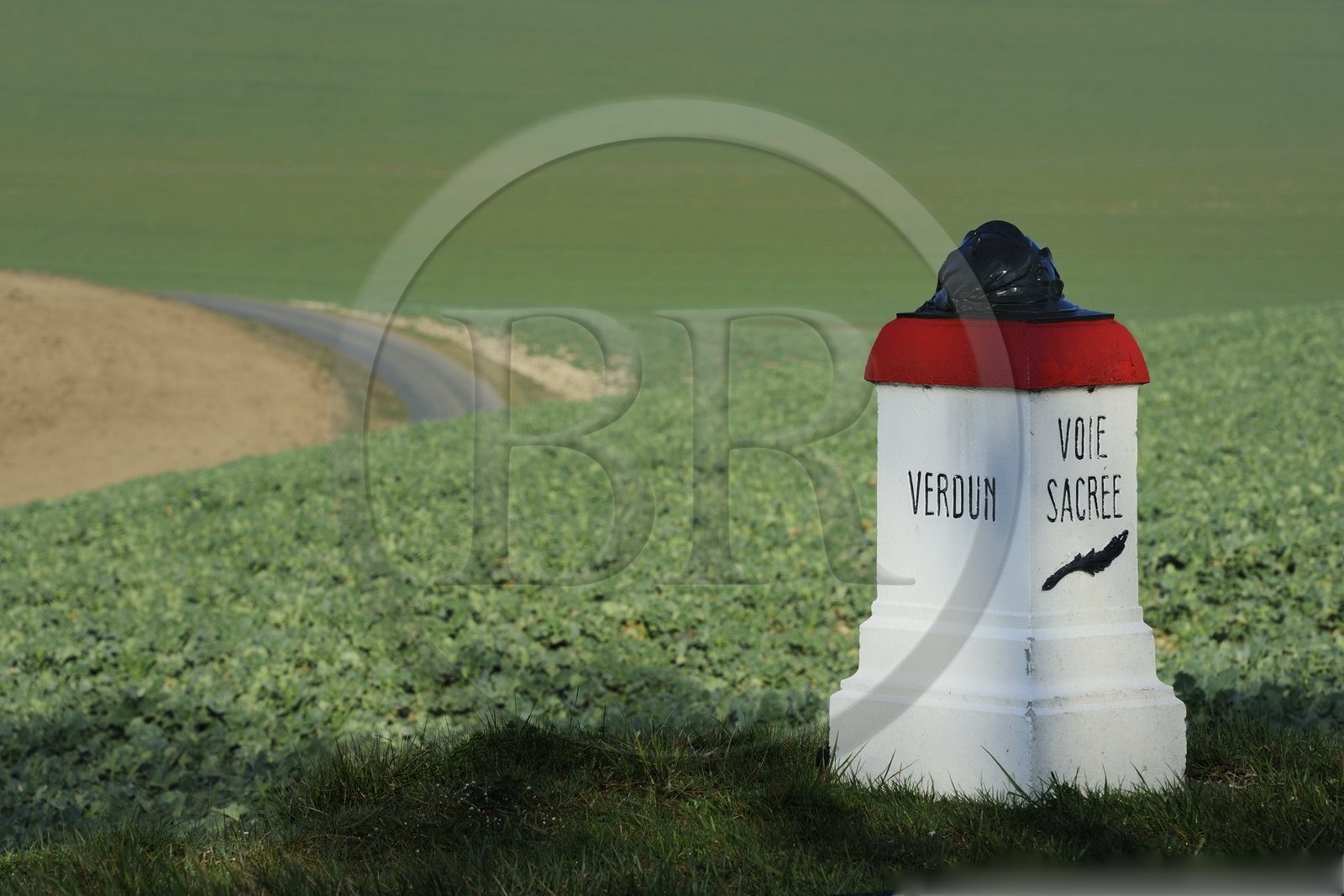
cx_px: 672
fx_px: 7465
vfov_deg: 6.9
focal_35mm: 200
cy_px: 448
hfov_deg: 10.3
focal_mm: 200
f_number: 11
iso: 200
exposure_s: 1/250
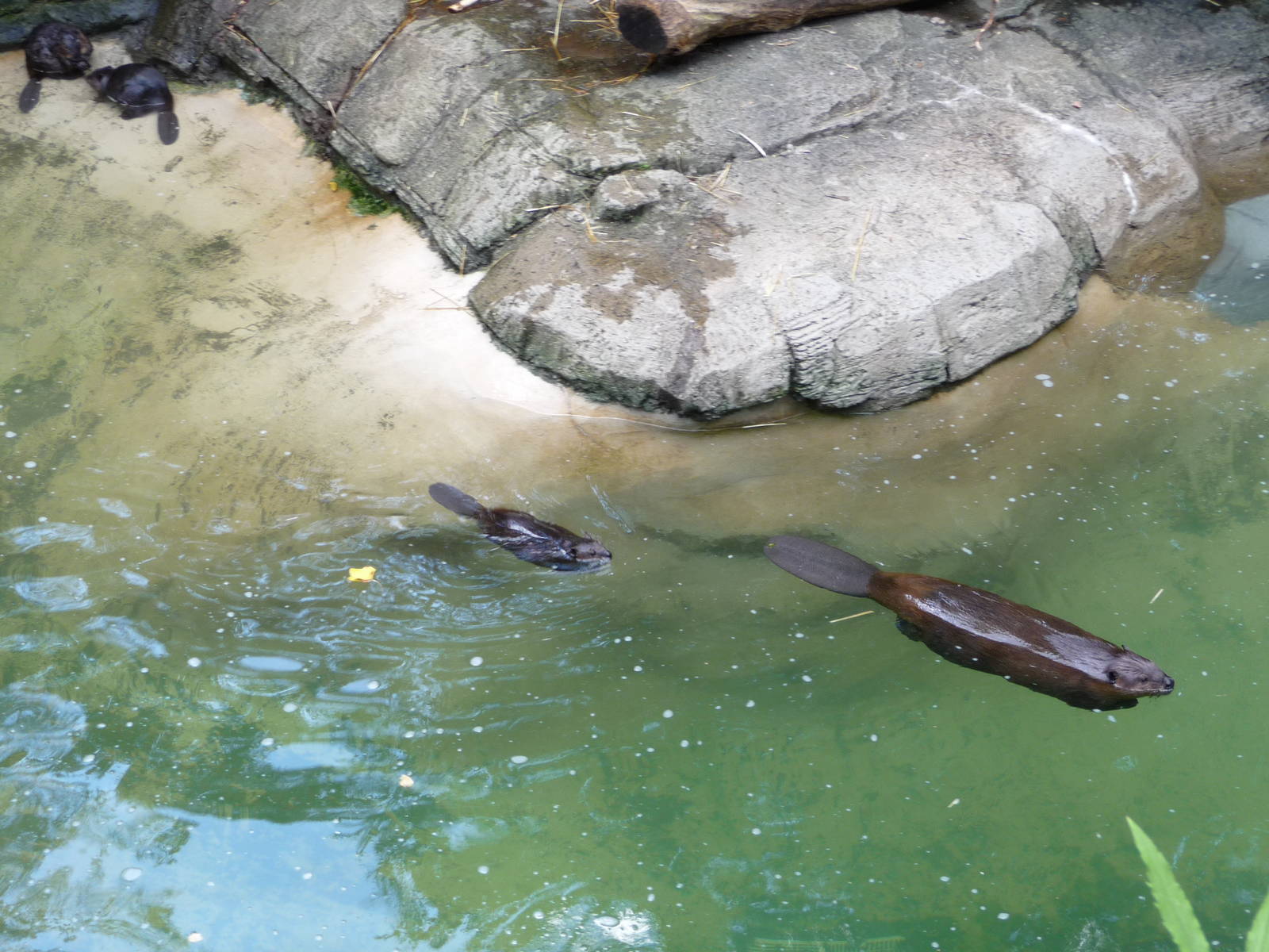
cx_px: 634
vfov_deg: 26.6
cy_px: 476
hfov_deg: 34.9
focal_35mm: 55
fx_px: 2016
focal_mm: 9.3
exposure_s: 1/40
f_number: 4.3
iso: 100
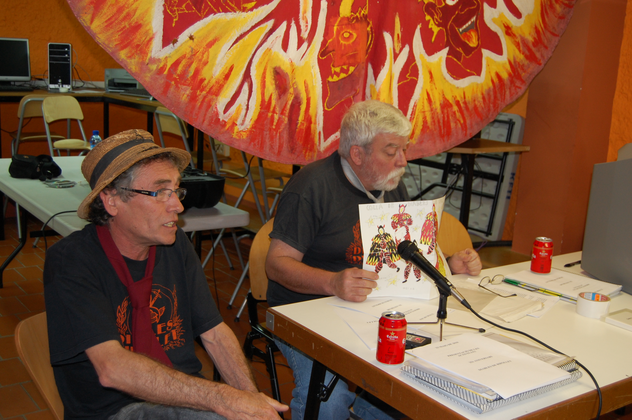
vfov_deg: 31.8
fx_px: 737
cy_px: 210
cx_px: 316
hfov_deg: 46.4
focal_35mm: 42
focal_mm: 28
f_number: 4.2
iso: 400
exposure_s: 1/60
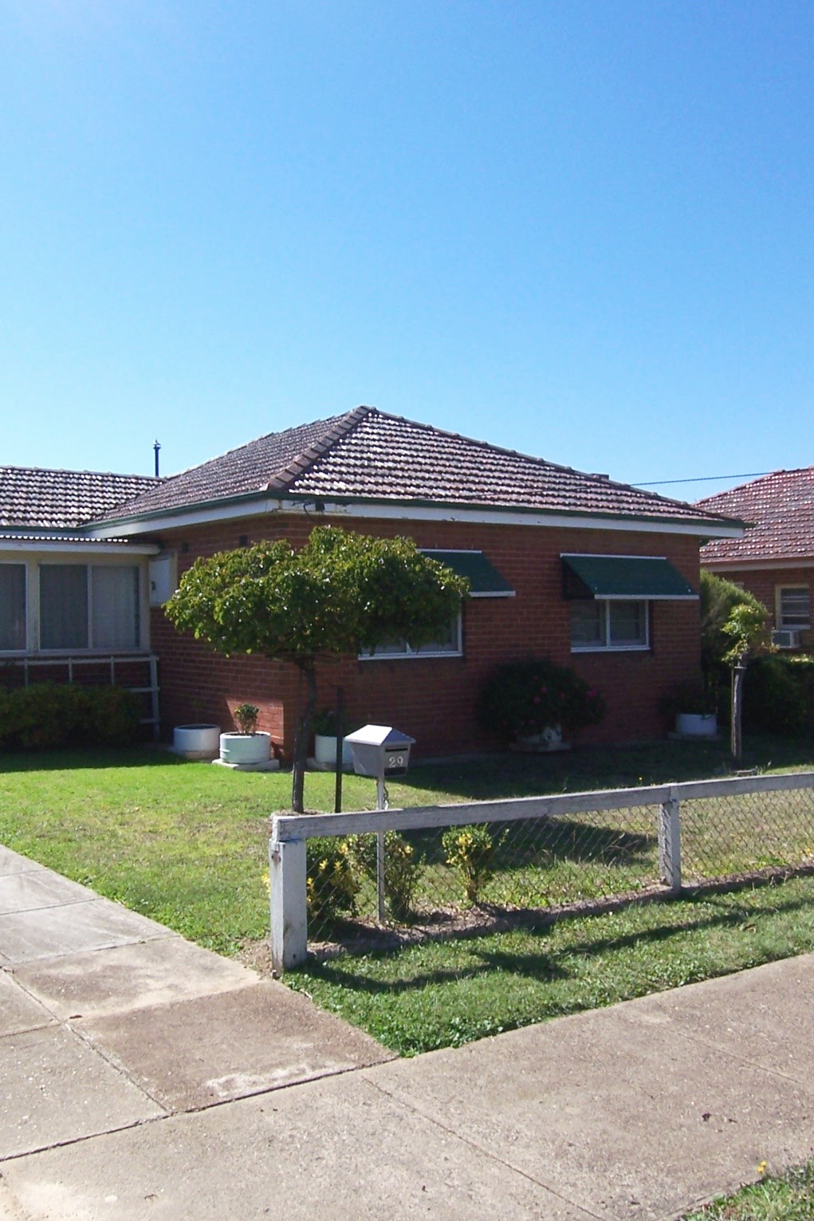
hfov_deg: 41.0
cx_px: 344
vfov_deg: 58.7
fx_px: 1085
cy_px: 612
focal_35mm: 32
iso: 64
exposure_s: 1/320
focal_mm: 3.8
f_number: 5.6
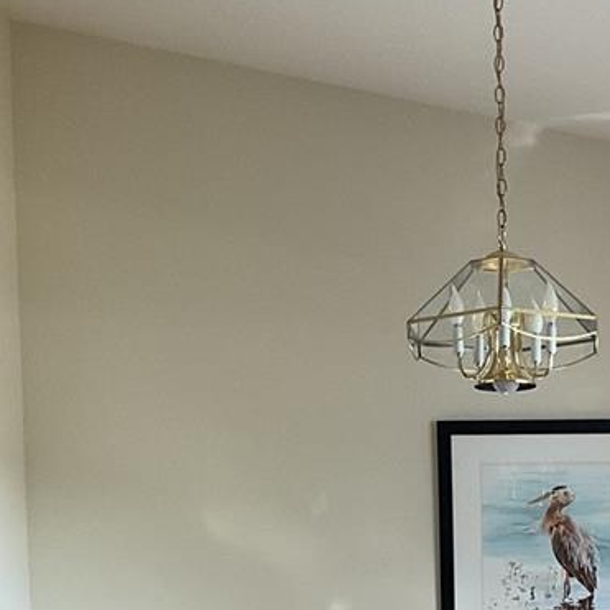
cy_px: 786
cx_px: 579
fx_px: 1655
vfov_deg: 19.3
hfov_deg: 20.4
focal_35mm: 83
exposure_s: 1/60
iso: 80
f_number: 1.8
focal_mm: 3
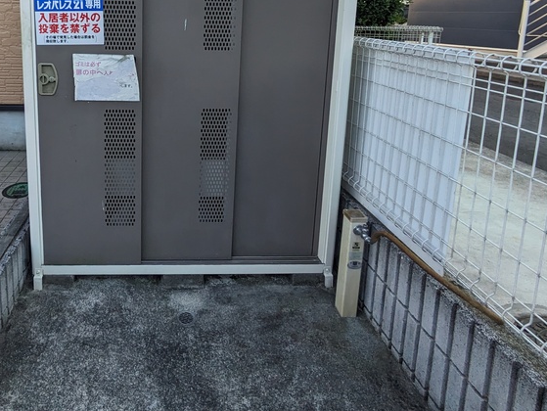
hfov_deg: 68.6
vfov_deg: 52.4
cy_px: 69
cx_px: 163
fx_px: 379
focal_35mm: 24
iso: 45
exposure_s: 1/465
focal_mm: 1.83
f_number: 2.2
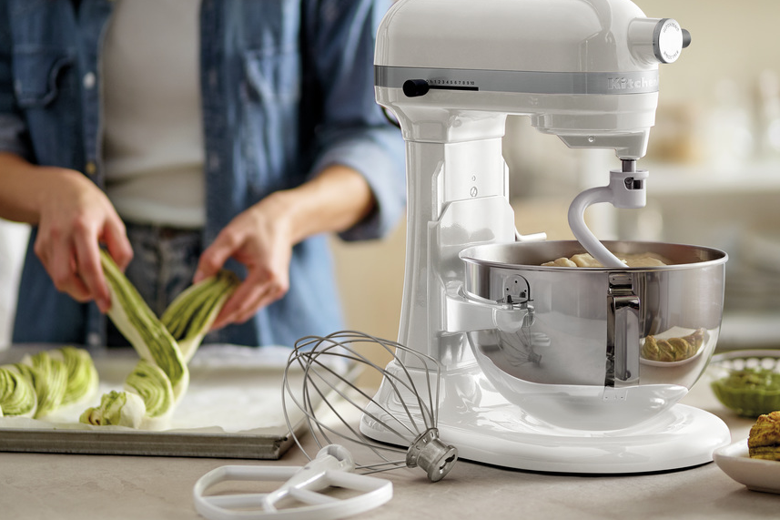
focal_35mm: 119
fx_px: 2578
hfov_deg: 17.2
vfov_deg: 11.5
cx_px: 380
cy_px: 178
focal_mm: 85
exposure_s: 1/200
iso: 500
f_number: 1.4
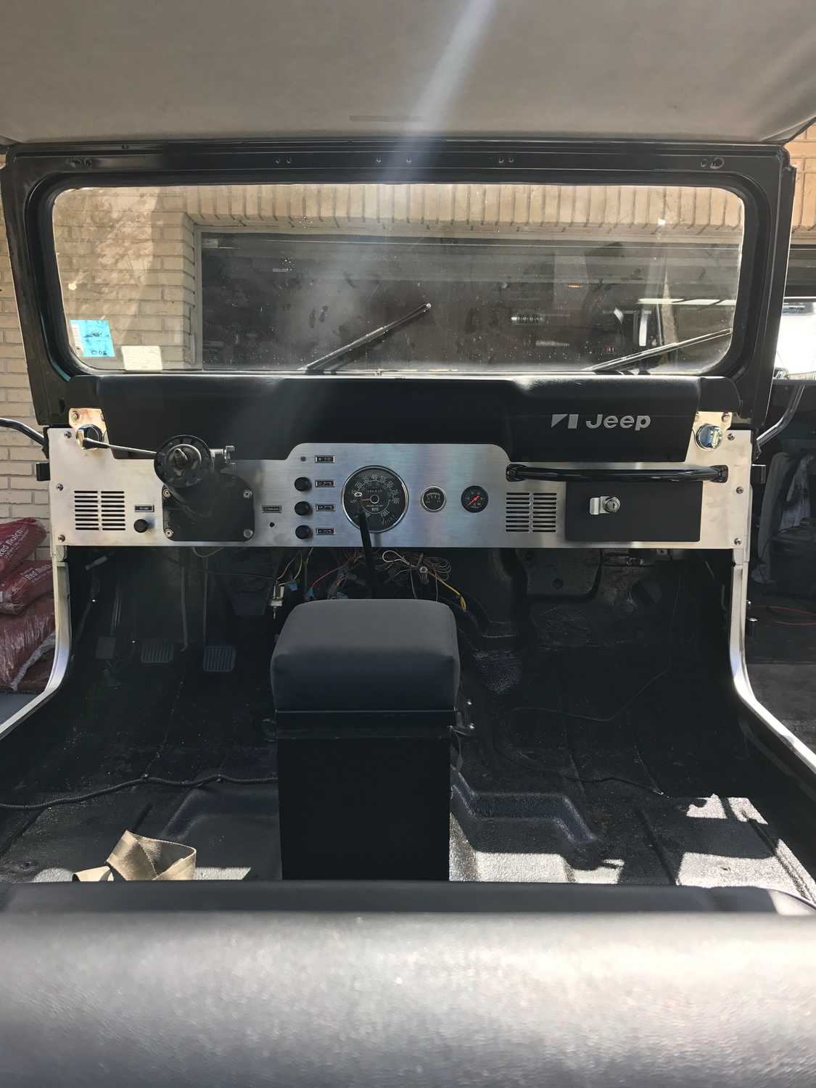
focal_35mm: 28
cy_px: 544
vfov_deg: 63.4
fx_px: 880
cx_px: 408
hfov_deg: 49.7
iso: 20
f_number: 1.8
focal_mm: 3.99
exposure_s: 1/529
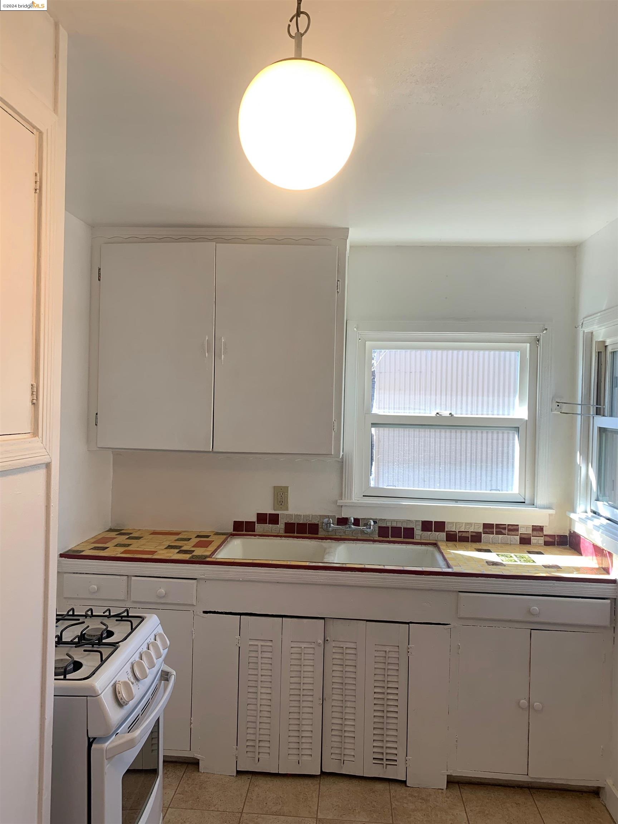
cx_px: 309
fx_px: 619
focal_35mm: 26
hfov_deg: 53.1
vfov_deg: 67.3
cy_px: 412
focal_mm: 4.25
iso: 25
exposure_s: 1/120
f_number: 1.8
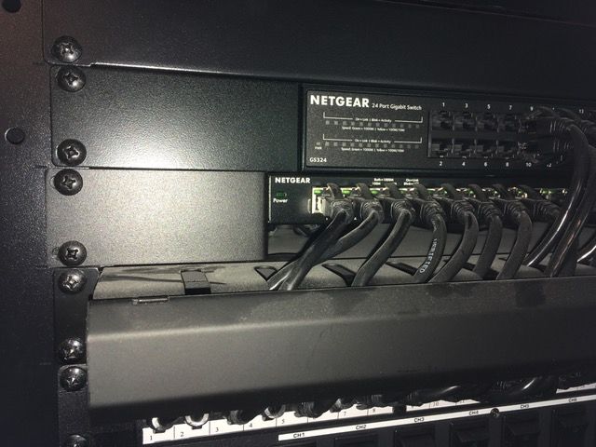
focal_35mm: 29
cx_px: 298
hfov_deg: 61.7
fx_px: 499
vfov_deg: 48.2
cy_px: 224
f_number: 2.2
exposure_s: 1/24
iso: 25
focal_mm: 4.15
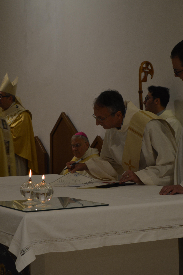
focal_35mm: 82
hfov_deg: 16.5
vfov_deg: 24.6
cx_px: 92
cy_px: 138
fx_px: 630
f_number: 5.6
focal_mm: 55
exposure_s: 1/40
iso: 400
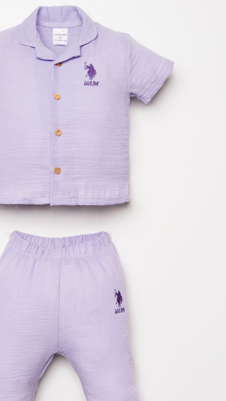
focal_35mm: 70
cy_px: 217
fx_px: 746
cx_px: 64
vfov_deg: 30.1
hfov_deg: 17.2
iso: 125
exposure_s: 1/160
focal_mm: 30
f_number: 7.1
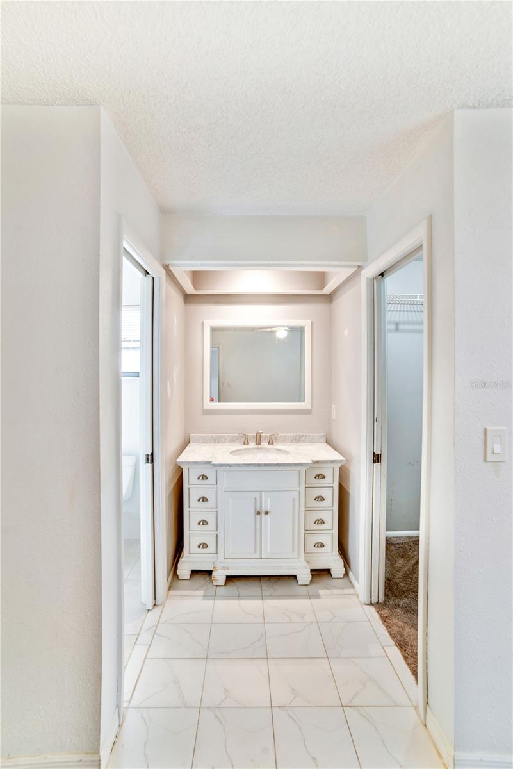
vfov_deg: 104.2
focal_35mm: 14
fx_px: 299
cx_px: 256
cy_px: 384
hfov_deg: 81.3
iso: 100
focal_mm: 14
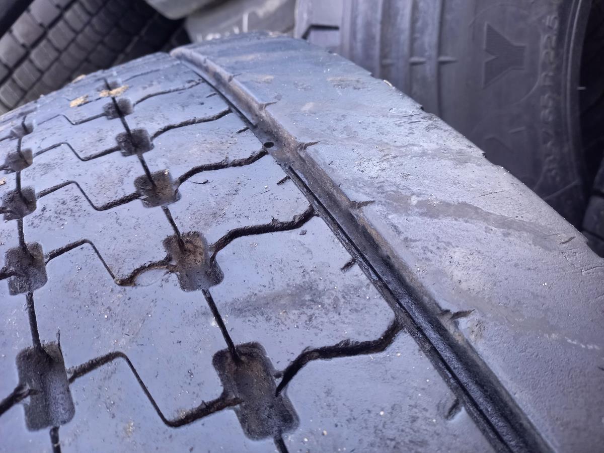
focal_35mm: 25
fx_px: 436
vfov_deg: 54.9
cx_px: 302
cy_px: 226
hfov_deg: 69.4
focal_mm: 4.65
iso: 250
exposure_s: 1/50
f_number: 1.8
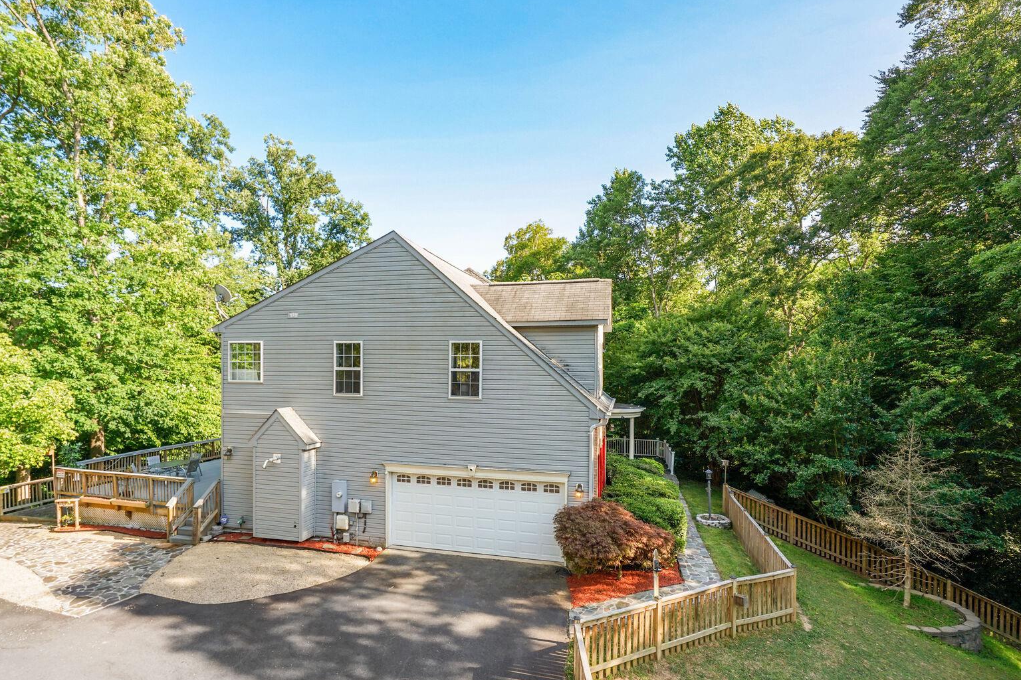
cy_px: 365
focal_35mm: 18
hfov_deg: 90.0
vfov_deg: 67.3
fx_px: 510
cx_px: 496
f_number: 9
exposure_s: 1/200
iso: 400
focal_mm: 16
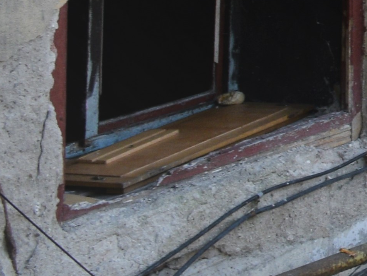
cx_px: 972
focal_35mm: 152
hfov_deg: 10.5
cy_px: -333
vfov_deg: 9.0
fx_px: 1611
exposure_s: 1/250
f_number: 8
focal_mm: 18
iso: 200
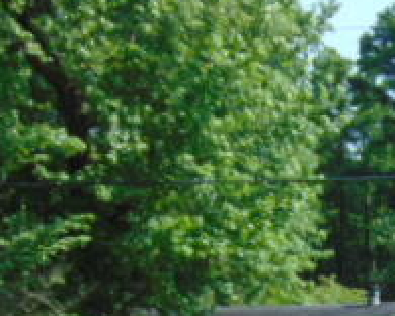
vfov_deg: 13.2
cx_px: 470
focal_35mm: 112
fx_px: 1309
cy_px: 423
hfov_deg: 16.5
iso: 80
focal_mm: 6.3
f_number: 3.2
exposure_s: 1/800
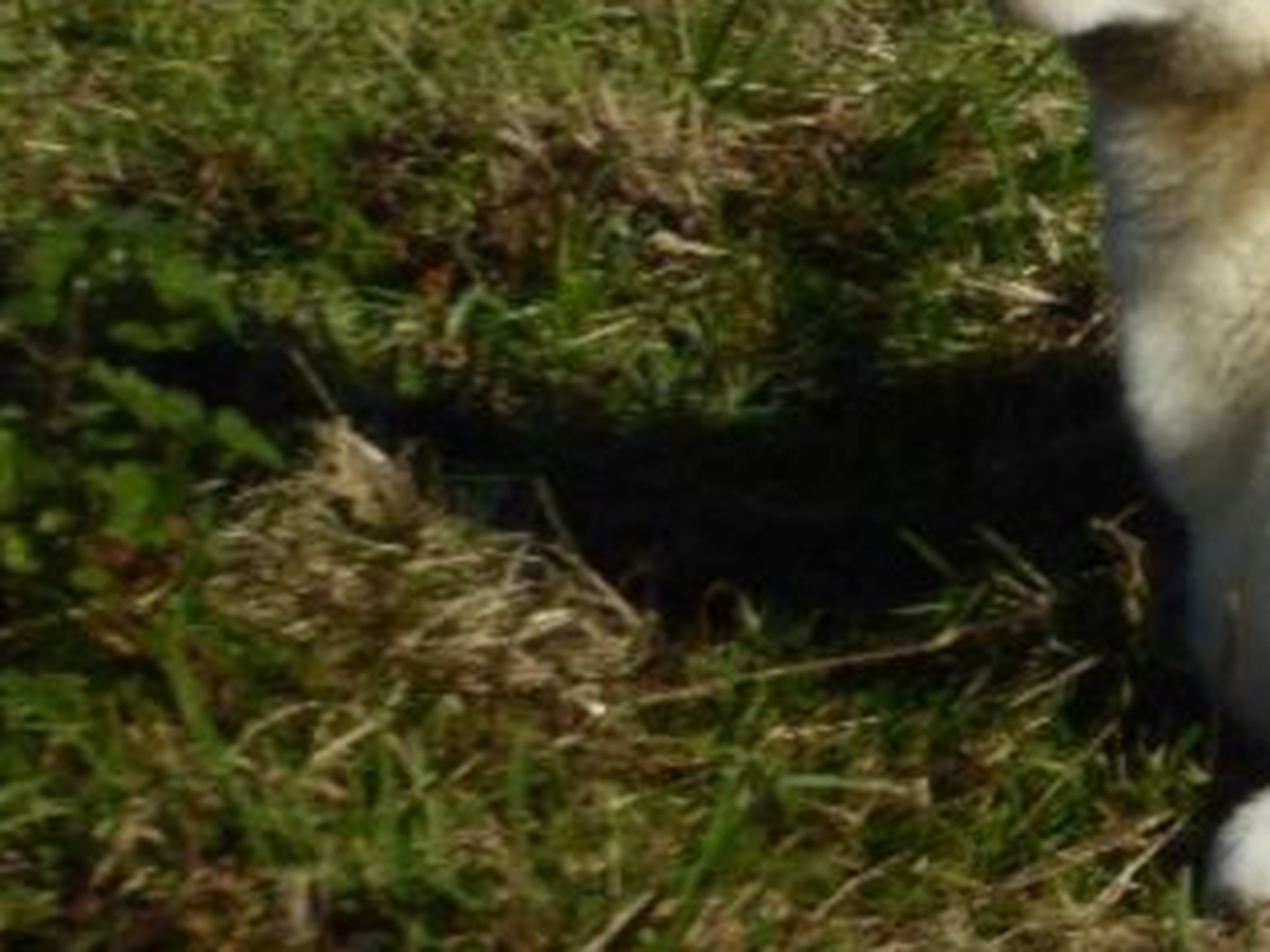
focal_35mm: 621
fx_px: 22775
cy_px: 190
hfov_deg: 3.2
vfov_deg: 2.4
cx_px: 1959
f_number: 5.6
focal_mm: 30.9
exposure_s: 1/640
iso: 100
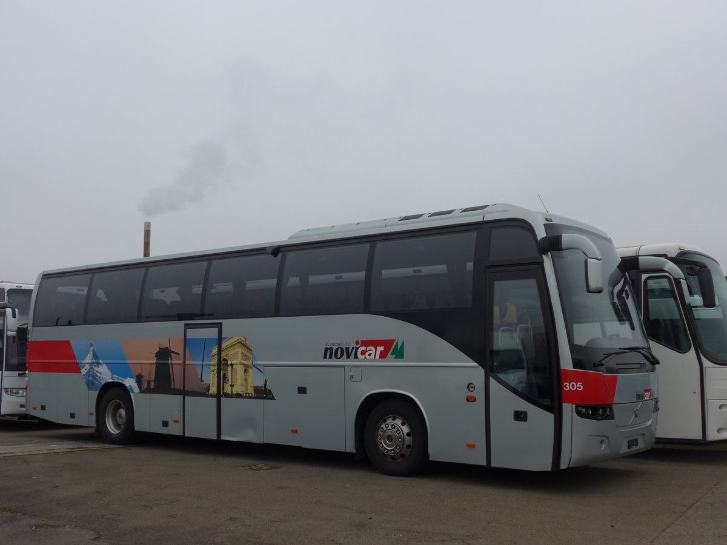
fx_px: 819
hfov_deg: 47.9
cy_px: 272
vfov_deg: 36.8
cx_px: 364
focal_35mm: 39
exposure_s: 1/250
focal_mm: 8
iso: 80
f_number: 2.8
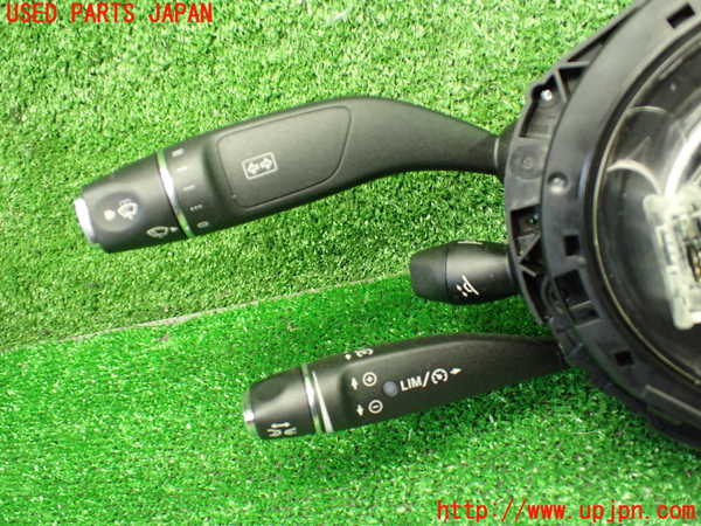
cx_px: 350
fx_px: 608
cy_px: 263
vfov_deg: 46.8
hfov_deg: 60.0
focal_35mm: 30
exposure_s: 1/50
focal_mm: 5.4
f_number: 2.3
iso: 800
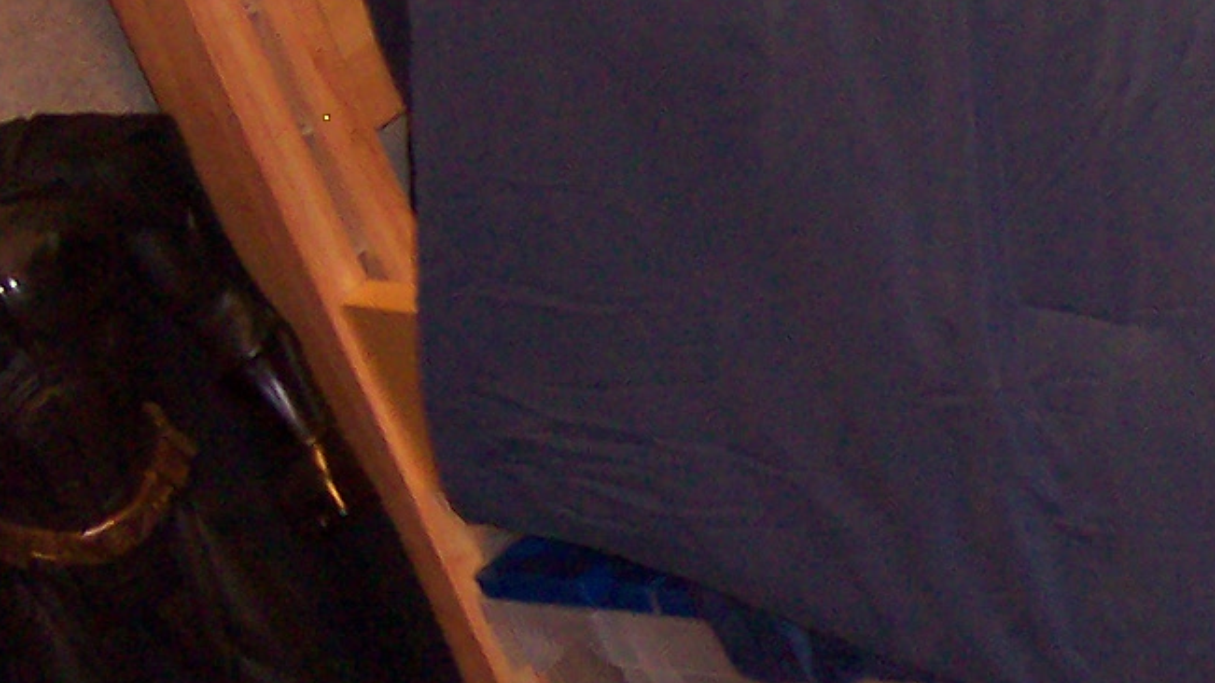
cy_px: 603
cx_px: 1962
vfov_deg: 7.4
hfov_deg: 12.3
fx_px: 5283
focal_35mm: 164
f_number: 2.8
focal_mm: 8
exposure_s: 1/30
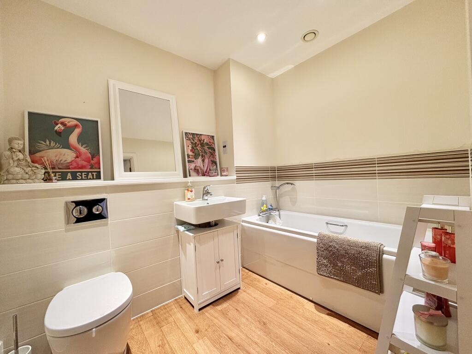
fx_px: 191
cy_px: 177
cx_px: 236
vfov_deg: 85.7
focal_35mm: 14
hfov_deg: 102.1
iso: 125
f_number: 2.2
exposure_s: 1/50
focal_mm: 2.22
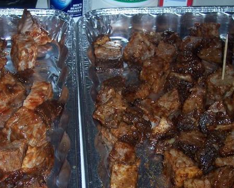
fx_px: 526
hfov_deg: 24.9
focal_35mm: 76
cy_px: 133
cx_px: 76
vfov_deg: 20.1
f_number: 2.8
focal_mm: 8
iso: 100
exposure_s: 1/60
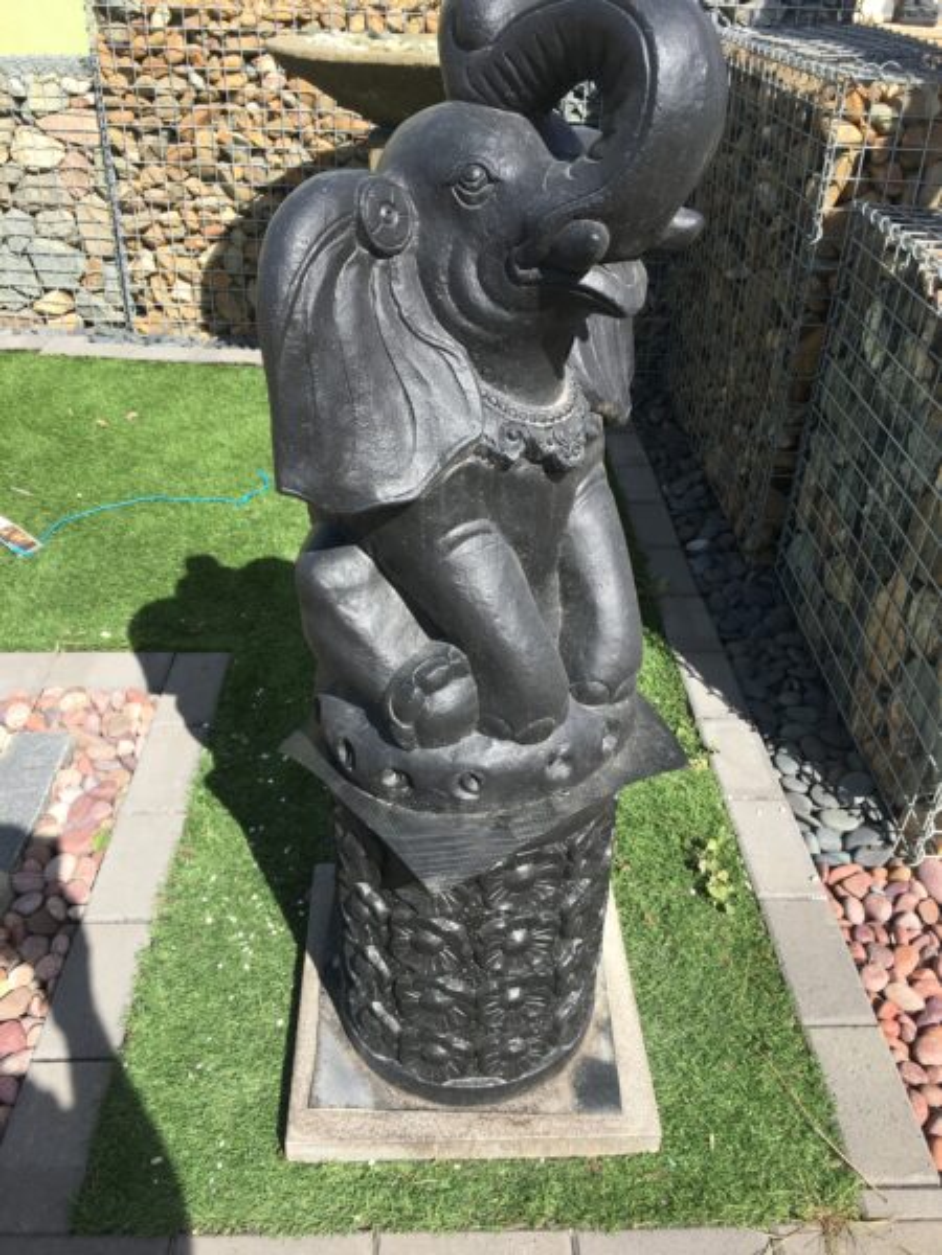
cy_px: 628
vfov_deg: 61.7
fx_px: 1052
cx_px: 471
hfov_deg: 48.2
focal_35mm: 29
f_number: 2.2
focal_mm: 4.15
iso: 25
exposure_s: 1/986
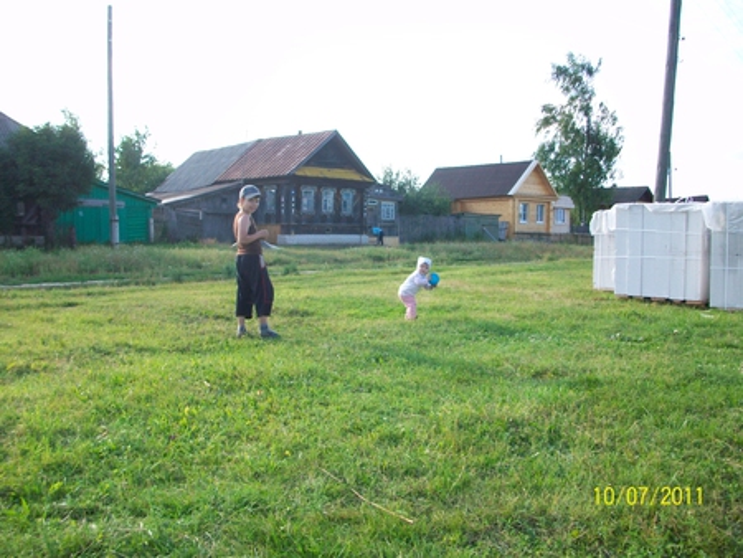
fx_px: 687
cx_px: 372
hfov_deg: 56.8
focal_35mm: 32
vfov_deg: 44.2
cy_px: 279
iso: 64
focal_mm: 5.7
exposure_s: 1/250
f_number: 2.8
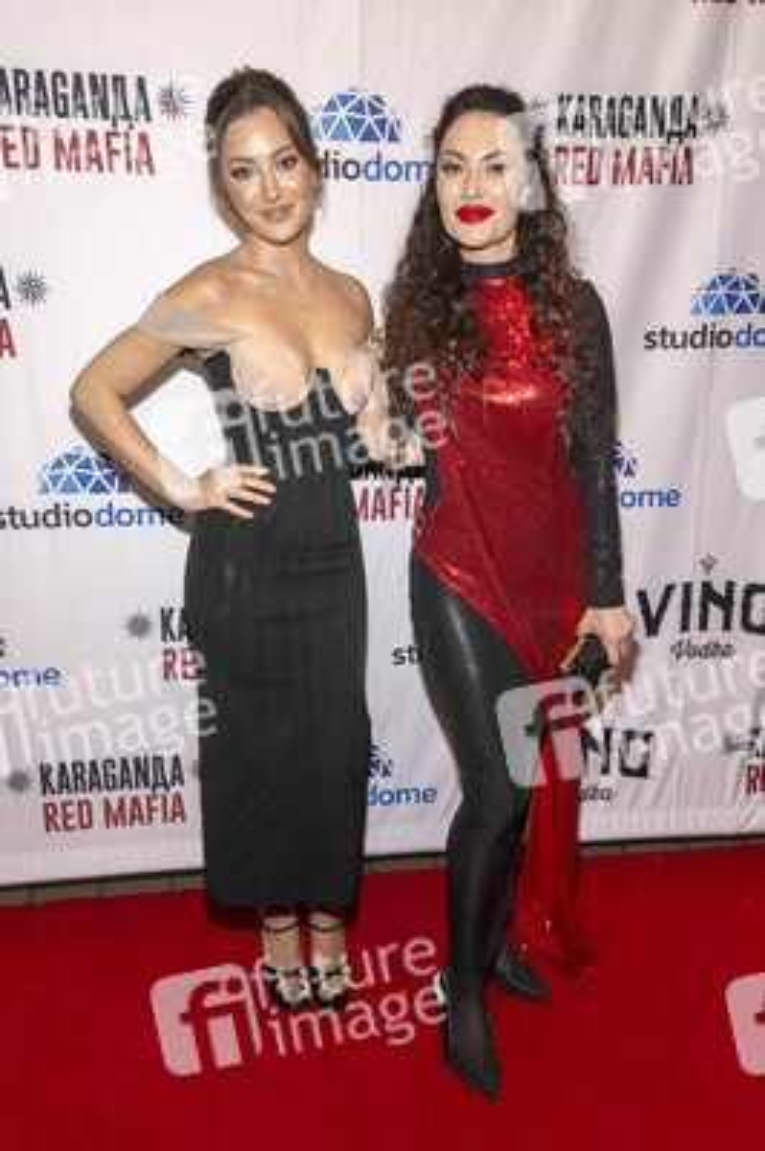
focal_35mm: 28
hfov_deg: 47.1
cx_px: 382
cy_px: 576
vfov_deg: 66.5
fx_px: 878
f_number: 5.6
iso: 800
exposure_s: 1/200
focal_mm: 27.5
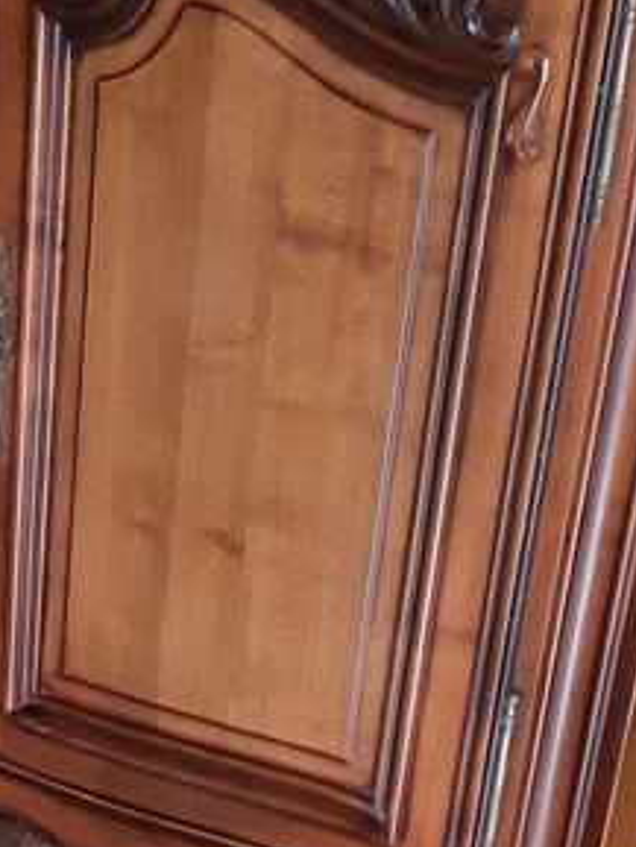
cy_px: 844
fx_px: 2203
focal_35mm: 90
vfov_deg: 21.0
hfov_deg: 15.8
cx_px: -126
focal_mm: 3.92
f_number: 1.7
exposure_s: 1/25
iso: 320
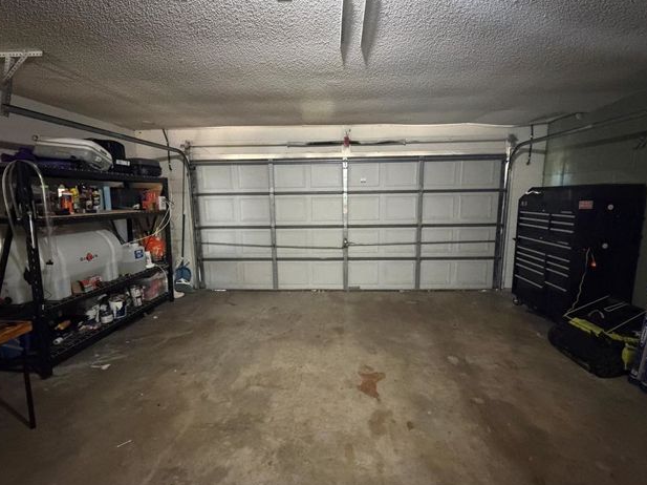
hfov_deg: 94.5
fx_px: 299
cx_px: 328
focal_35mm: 16
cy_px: 238
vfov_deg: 78.0
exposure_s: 1/30
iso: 1250
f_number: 2.2
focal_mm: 2.22
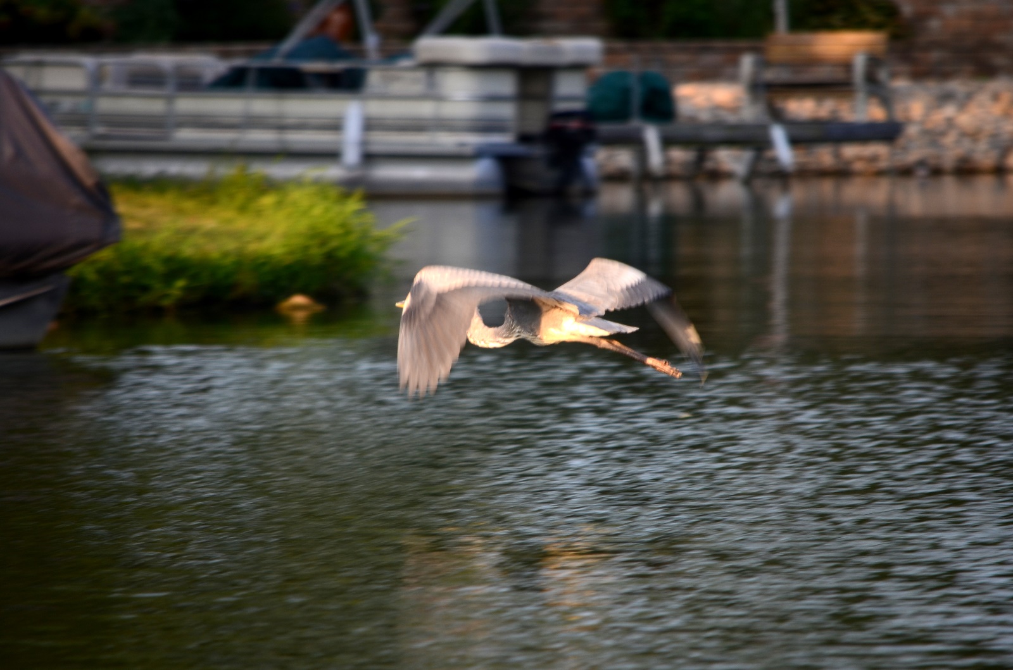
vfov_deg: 3.0
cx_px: 506
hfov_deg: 4.6
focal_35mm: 450
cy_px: 335
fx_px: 12634
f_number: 5.6
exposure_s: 1/200
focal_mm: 300
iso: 160
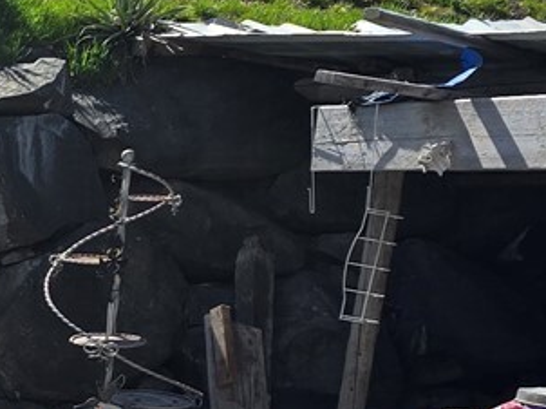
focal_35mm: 122
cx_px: -457
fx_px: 1923
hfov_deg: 14.2
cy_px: 449
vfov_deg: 11.9
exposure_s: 1/752
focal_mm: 6.3
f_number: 1.7
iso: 12
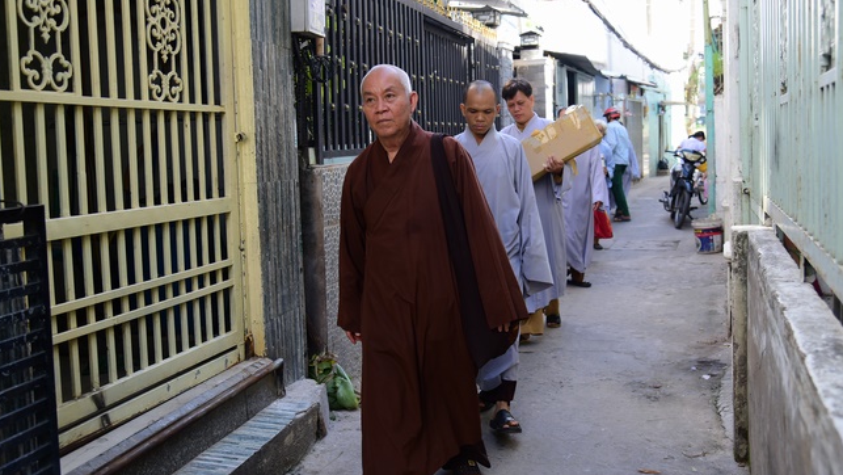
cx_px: 422
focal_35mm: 36
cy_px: 220
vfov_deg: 32.8
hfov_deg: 55.3
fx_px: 805
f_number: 4
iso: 320
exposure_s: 1/200
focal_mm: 34
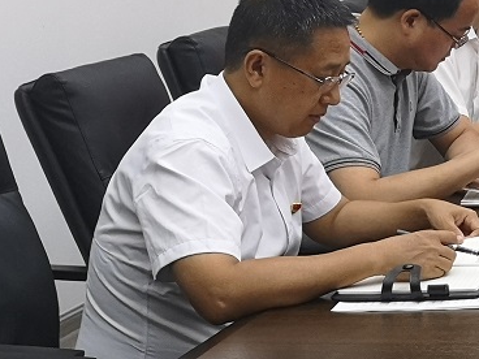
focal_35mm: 110
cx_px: 837
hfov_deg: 15.6
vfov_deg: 13.4
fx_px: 1522
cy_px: 93
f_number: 1.8
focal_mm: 5.58
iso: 50
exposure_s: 1/50
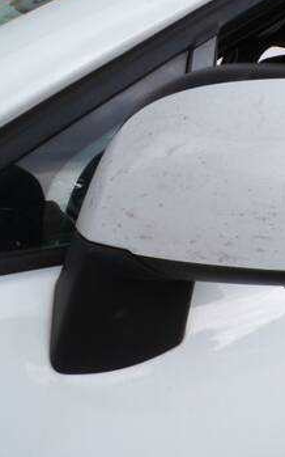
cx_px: 248
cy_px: 224
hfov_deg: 34.5
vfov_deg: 55.3
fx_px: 435
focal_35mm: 35
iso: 100
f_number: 7.7
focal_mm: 4.3
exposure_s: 1/60
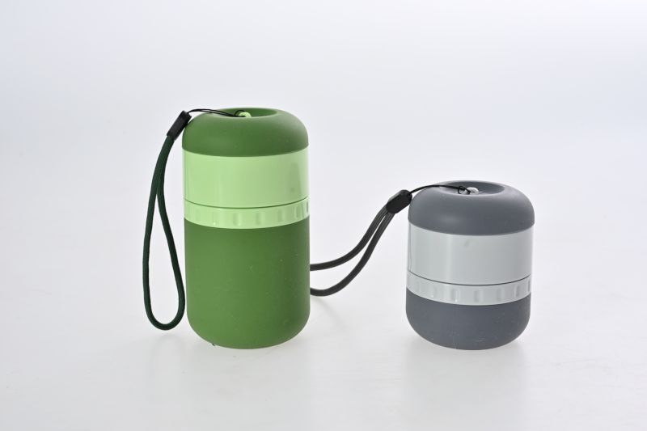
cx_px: 324
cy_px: 216
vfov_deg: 22.6
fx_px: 1078
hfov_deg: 33.4
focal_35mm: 60
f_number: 10
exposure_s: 1/125
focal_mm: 60
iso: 320
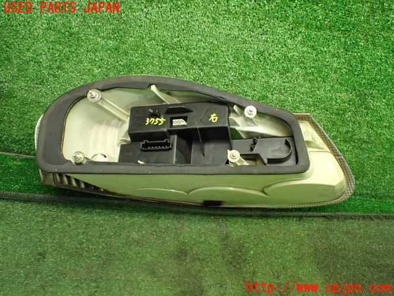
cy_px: 148
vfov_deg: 46.8
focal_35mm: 30
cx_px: 197
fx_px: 341
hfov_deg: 60.0
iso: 800
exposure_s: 1/100
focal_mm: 5.4
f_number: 2.3
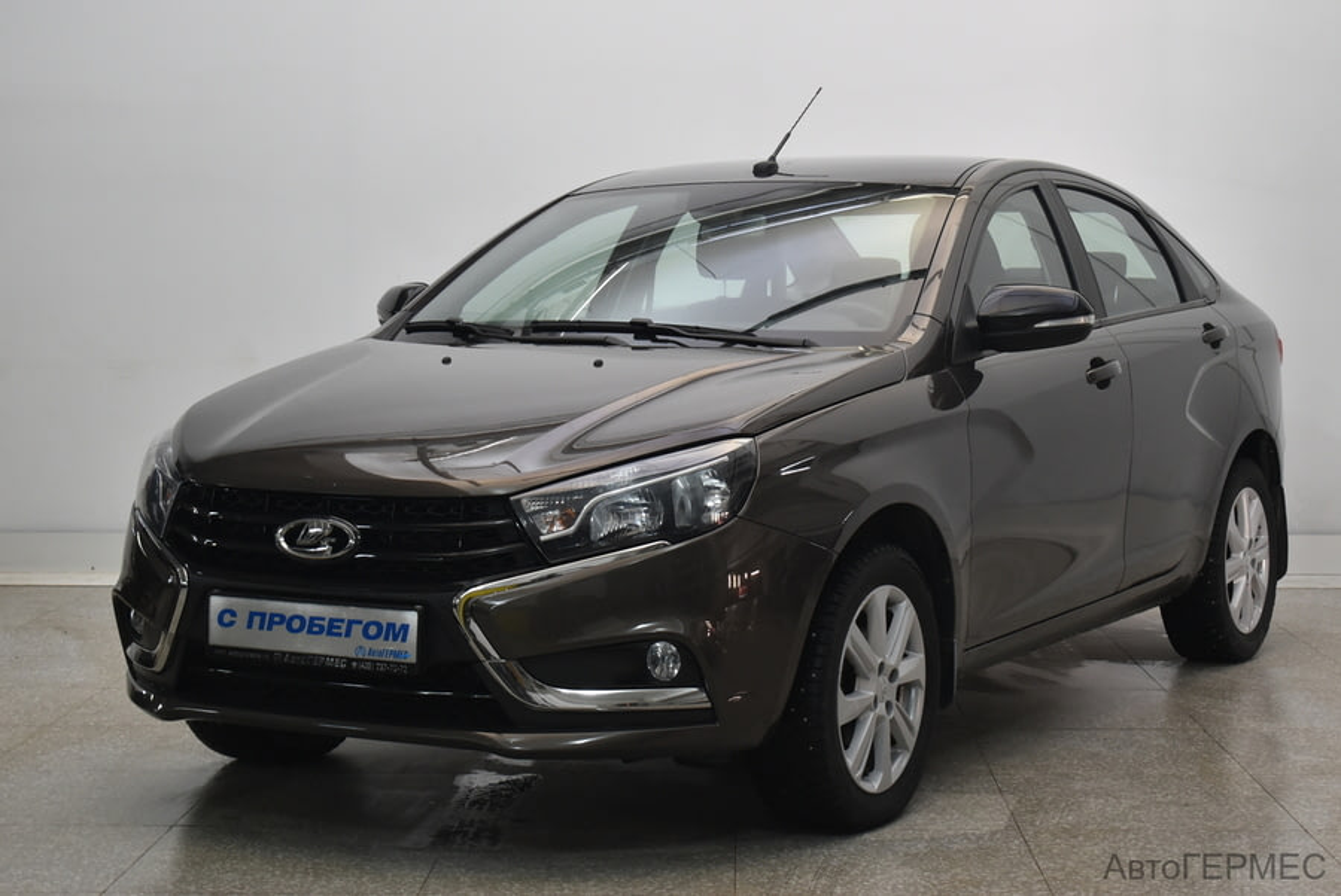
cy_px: 448
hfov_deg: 29.8
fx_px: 2517
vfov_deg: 20.2
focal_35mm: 68
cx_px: 670
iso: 800
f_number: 5
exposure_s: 1/60
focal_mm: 45
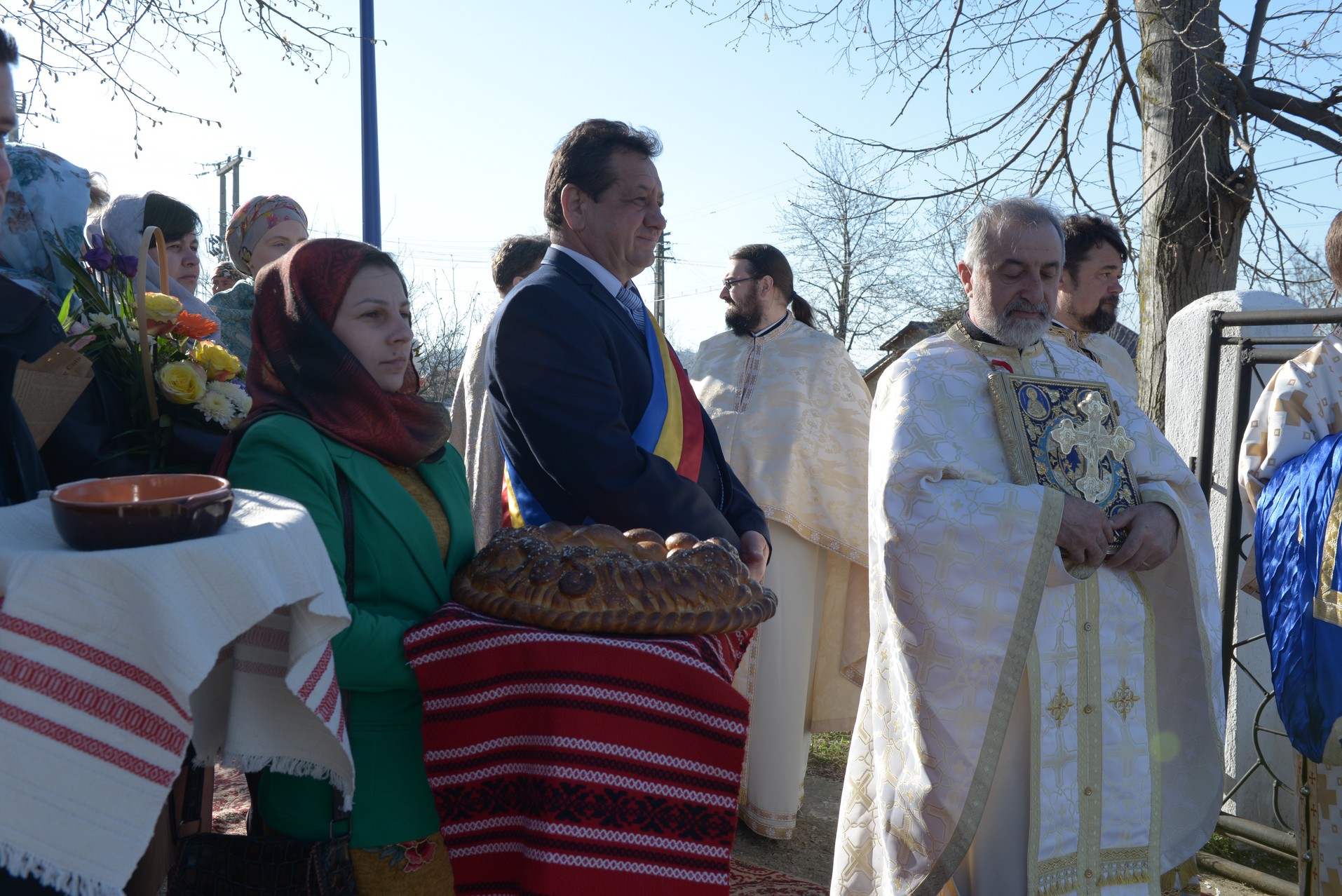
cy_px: 448
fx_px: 1268
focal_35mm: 34
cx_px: 671
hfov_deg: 55.8
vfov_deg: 38.9
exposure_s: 1/250
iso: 250
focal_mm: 34
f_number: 8
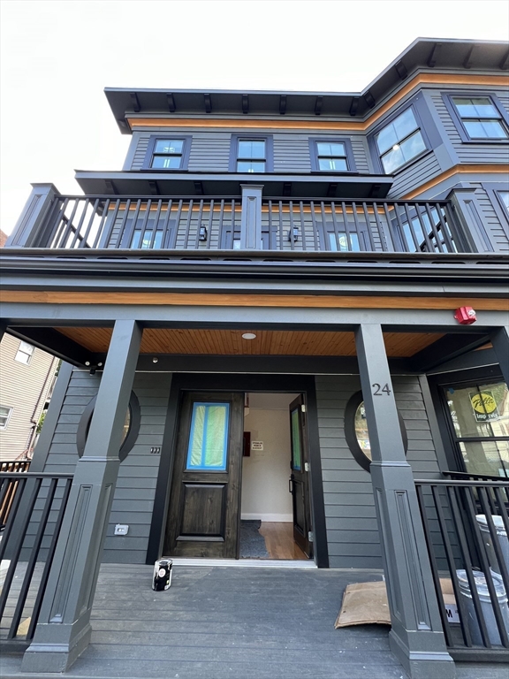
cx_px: 254
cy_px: 340
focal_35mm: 13
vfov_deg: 106.2
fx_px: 255
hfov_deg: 89.9
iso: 80
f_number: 1.8
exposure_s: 1/99
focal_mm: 1.57
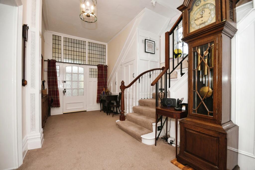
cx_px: 128
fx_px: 106
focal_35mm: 15
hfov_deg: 100.4
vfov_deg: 77.3
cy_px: 85
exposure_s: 1/30
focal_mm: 10
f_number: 8
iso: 400
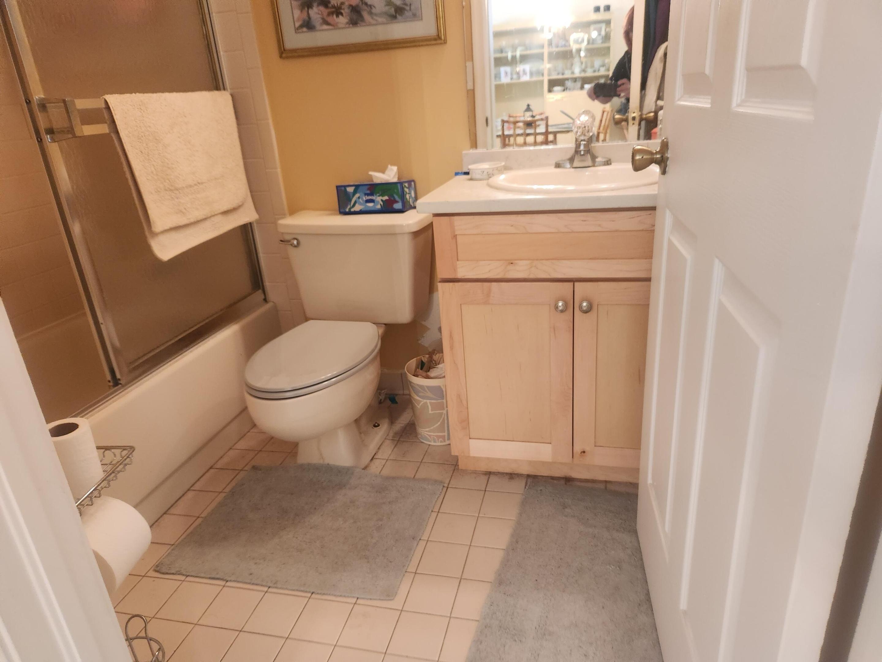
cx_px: 441
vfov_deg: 58.9
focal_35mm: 23
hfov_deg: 73.9
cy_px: 331
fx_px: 586
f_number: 1.8
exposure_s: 1/120
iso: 800
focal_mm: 5.4
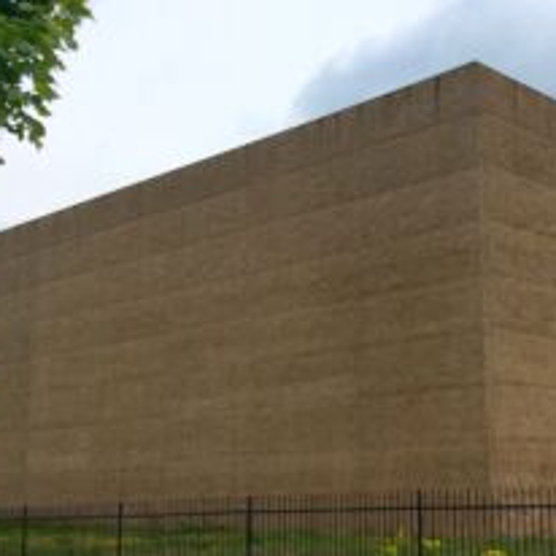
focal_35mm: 55
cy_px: 337
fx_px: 999
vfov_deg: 31.0
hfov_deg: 30.5
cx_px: 421
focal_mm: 3.3
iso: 32
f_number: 2.4
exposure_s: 1/2203
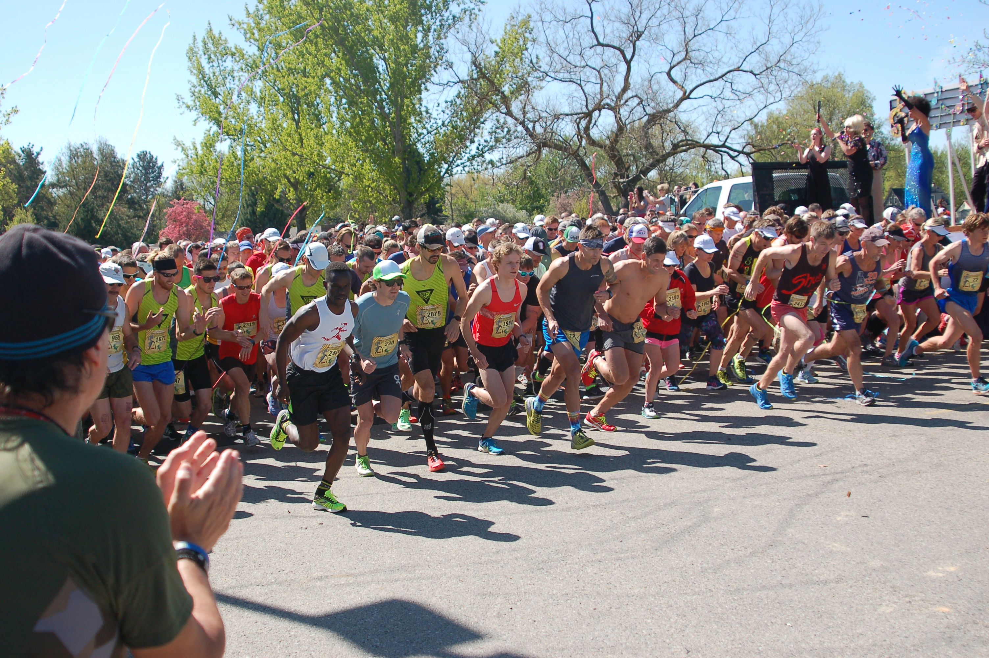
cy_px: 329
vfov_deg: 31.8
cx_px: 494
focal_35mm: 42
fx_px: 1153
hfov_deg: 46.4
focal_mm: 28
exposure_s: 1/1000
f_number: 4
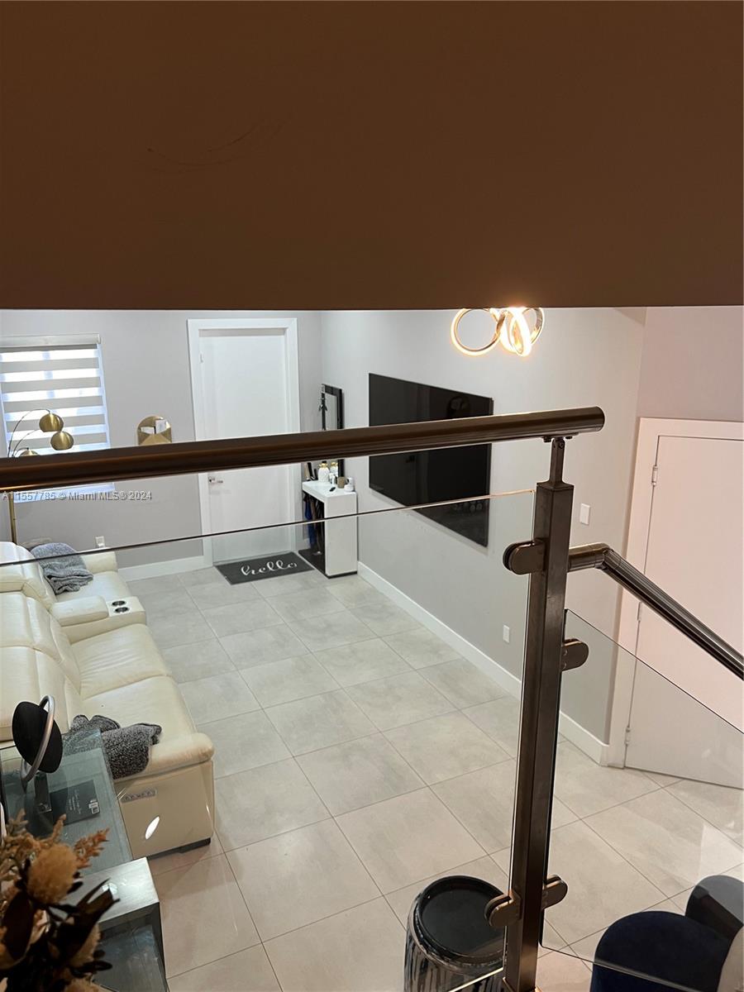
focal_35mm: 26
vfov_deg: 67.3
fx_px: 745
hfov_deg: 53.1
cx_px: 372
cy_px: 496
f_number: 1.5
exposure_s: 1/60
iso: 100
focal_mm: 5.7
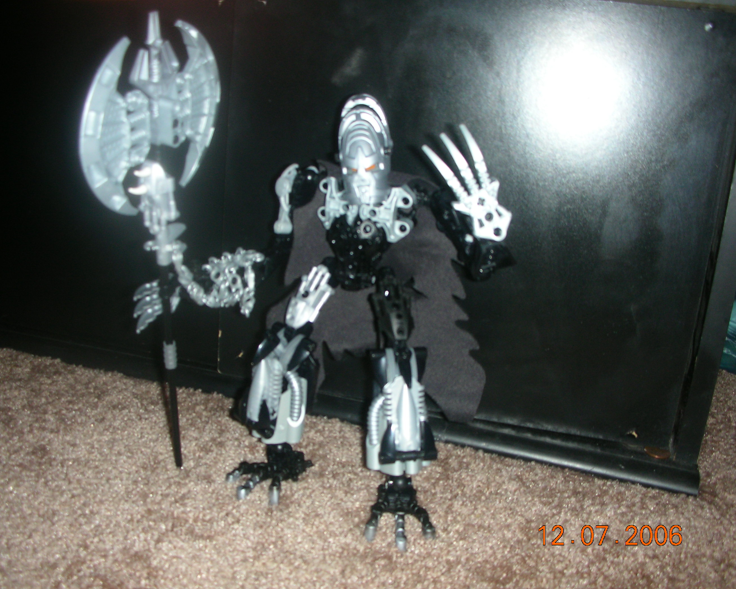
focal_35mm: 37
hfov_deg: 49.0
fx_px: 806
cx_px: 339
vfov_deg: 40.1
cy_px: 299
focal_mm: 5.8
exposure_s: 1/60.1
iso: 50
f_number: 3
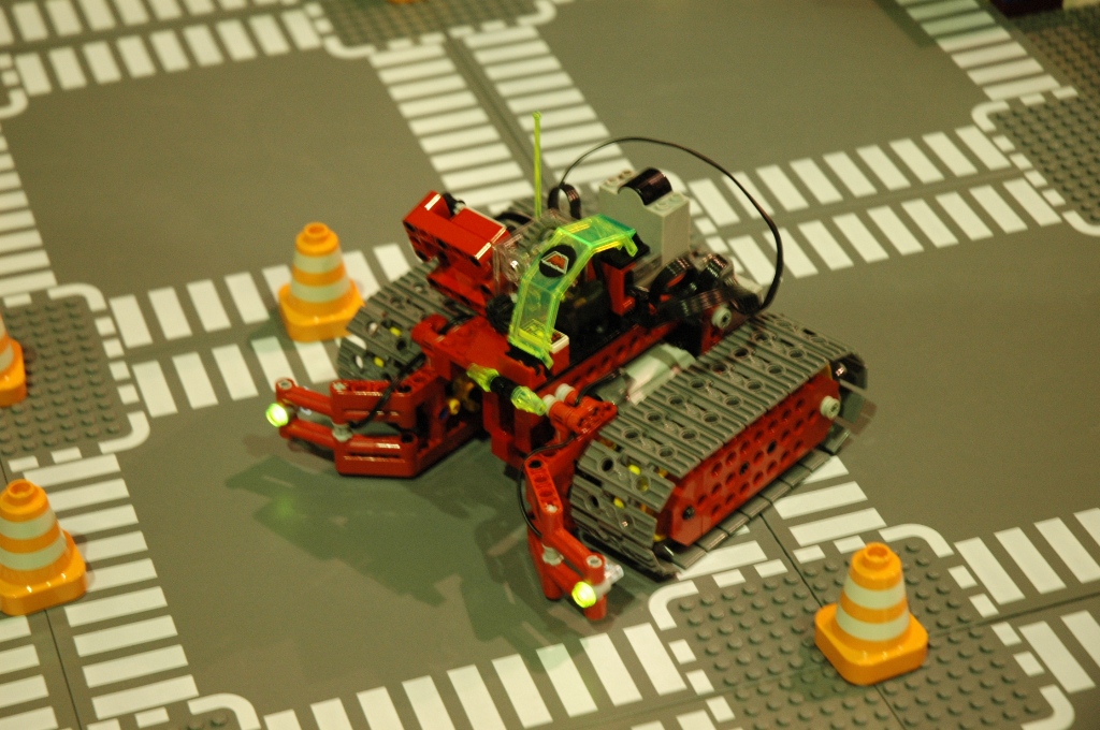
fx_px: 2838
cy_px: 365
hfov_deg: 21.9
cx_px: 550
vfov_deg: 14.7
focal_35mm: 93
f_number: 5
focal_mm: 62
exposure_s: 1/10
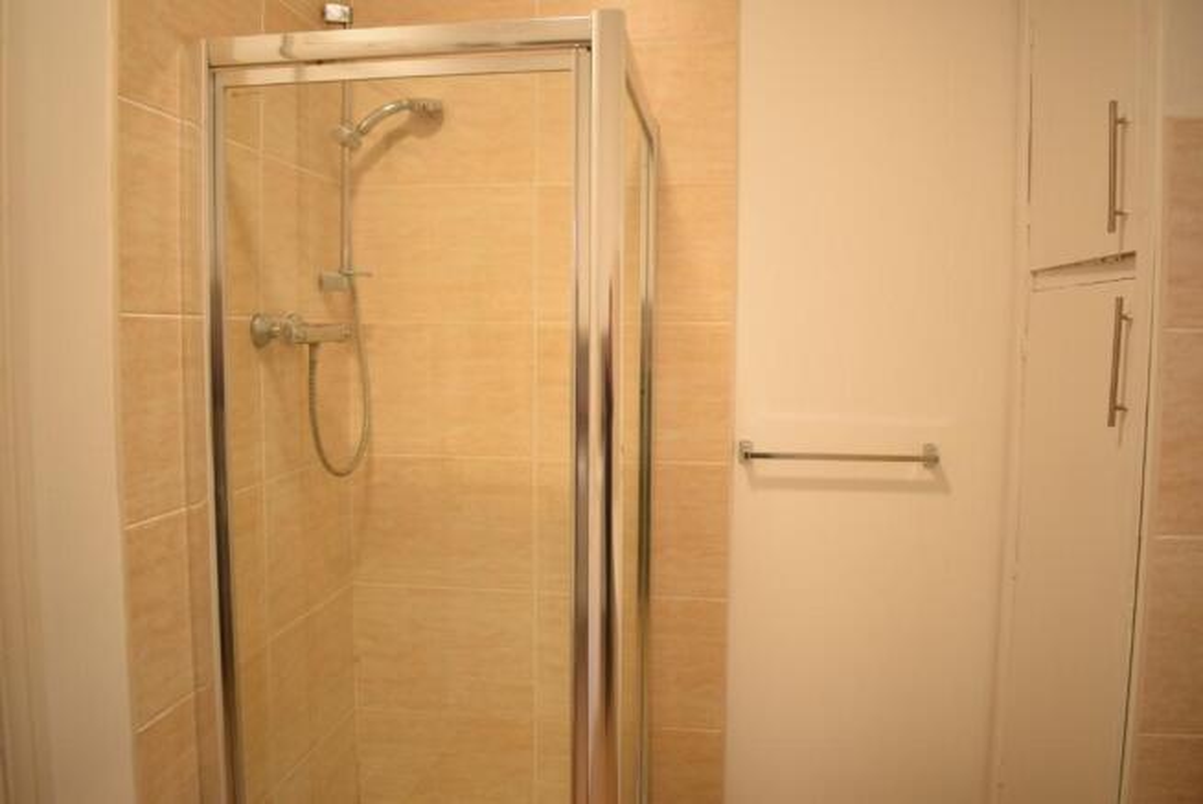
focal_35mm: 27
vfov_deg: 48.0
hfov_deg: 67.3
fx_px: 903
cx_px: 602
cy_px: 402
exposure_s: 1/30
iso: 640
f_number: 3.5
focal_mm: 18
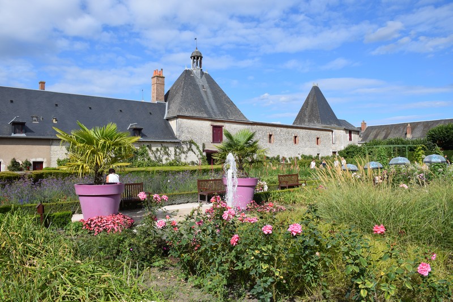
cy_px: 151
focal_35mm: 27
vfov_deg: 47.9
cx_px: 226
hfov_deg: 67.4
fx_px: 340
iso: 200
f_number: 10
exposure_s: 1/400
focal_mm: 18
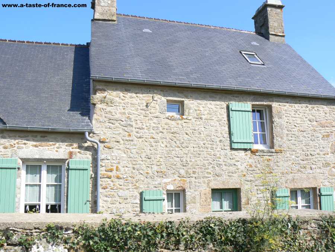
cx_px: 168
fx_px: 348
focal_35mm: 36
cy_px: 126
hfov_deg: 51.4
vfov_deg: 39.7
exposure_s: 1/400
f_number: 5.6
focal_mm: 6
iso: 80
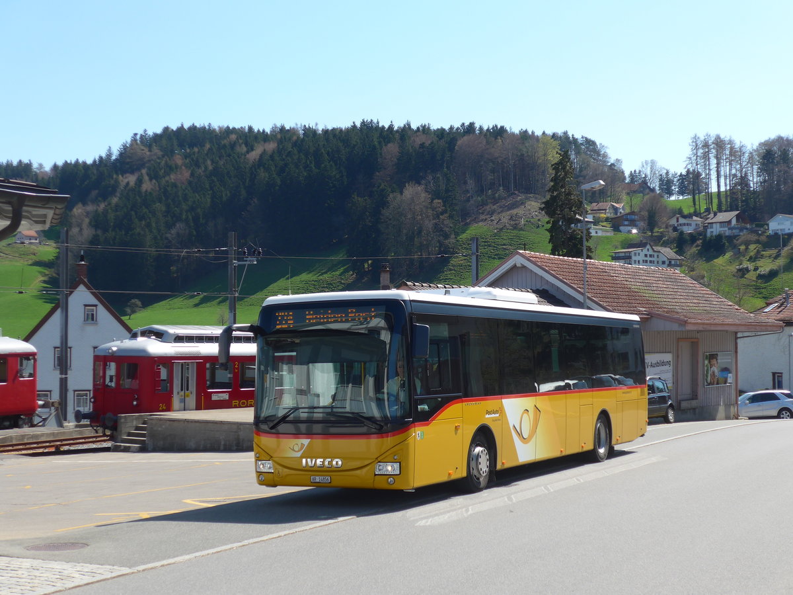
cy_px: 298
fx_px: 1260
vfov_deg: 26.6
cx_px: 396
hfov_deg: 34.9
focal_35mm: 55
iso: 80
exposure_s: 1/800
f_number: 3.4
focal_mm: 11.3
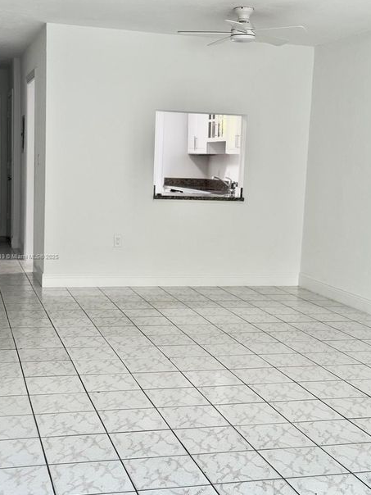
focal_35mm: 53
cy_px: 257
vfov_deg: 36.2
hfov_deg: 27.5
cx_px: 179
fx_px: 757
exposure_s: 1/120
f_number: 1.78
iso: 100
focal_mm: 6.76
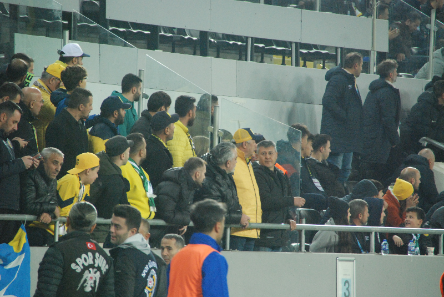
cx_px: 222
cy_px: 148
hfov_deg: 6.9
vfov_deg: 4.6
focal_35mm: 300
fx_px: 3703
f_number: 6.3
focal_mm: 200
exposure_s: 1/160
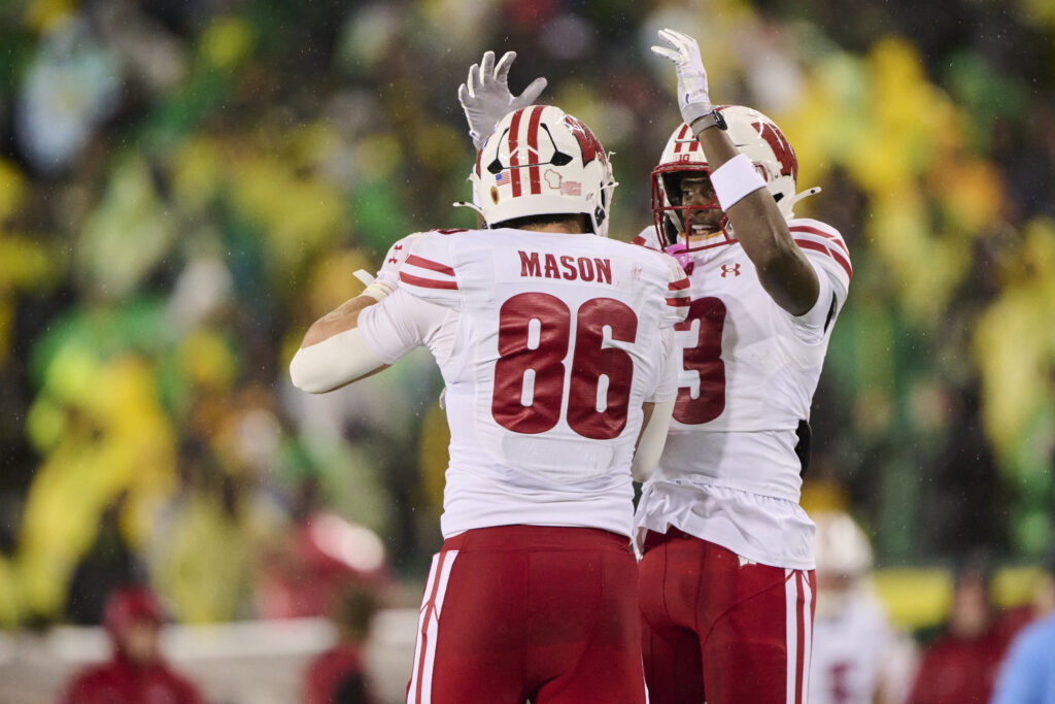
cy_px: 352
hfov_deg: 5.2
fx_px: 11723
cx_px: 528
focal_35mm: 400
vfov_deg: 3.4
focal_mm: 400
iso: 6400
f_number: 2.8
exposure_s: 1/1919
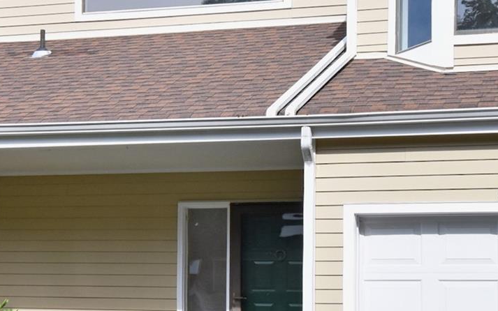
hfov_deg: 26.1
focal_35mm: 79
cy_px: 164
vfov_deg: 16.5
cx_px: 204
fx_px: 1072
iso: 640
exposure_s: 1/400
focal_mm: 18
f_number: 11
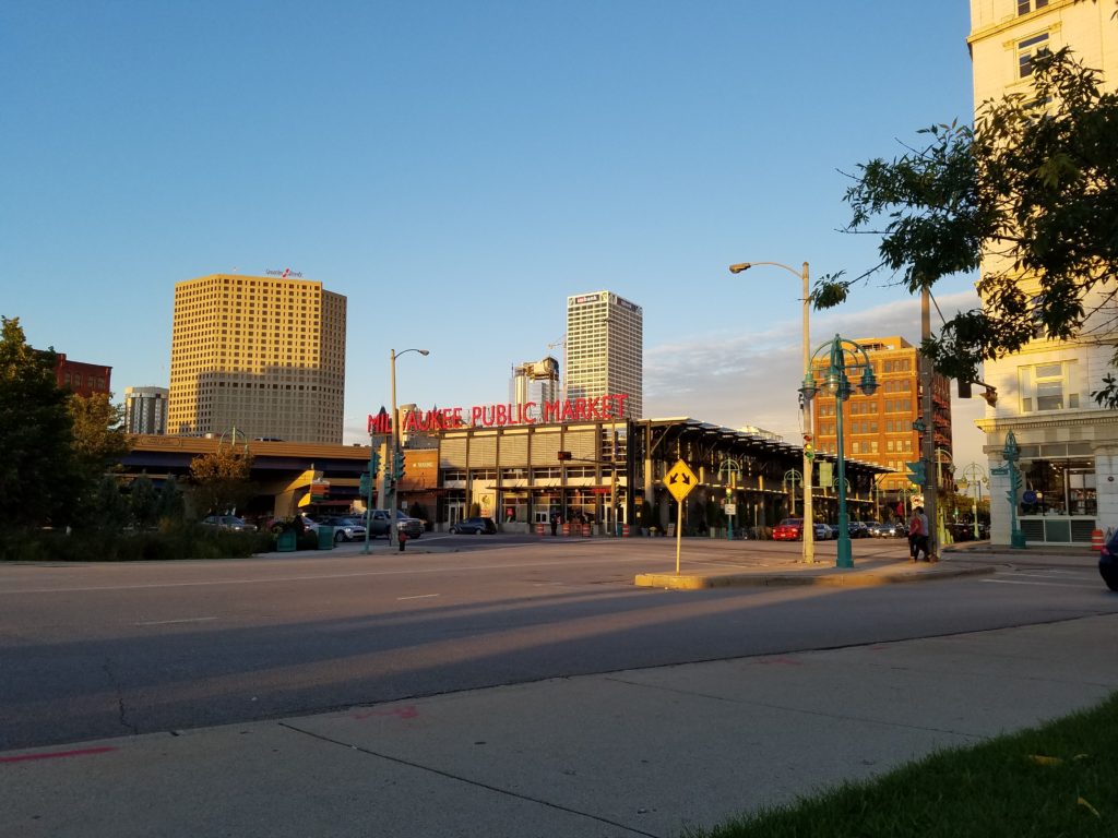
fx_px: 840
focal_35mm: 26
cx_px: 559
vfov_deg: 53.1
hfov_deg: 67.3
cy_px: 419
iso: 50
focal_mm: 4.2
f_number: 1.7
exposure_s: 1/638
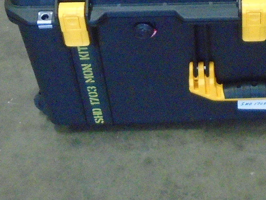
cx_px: 265
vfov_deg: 16.9
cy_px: -9
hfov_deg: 22.2
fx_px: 653
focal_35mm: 85
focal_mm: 4.6
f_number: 3.2
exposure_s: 1/60
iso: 800
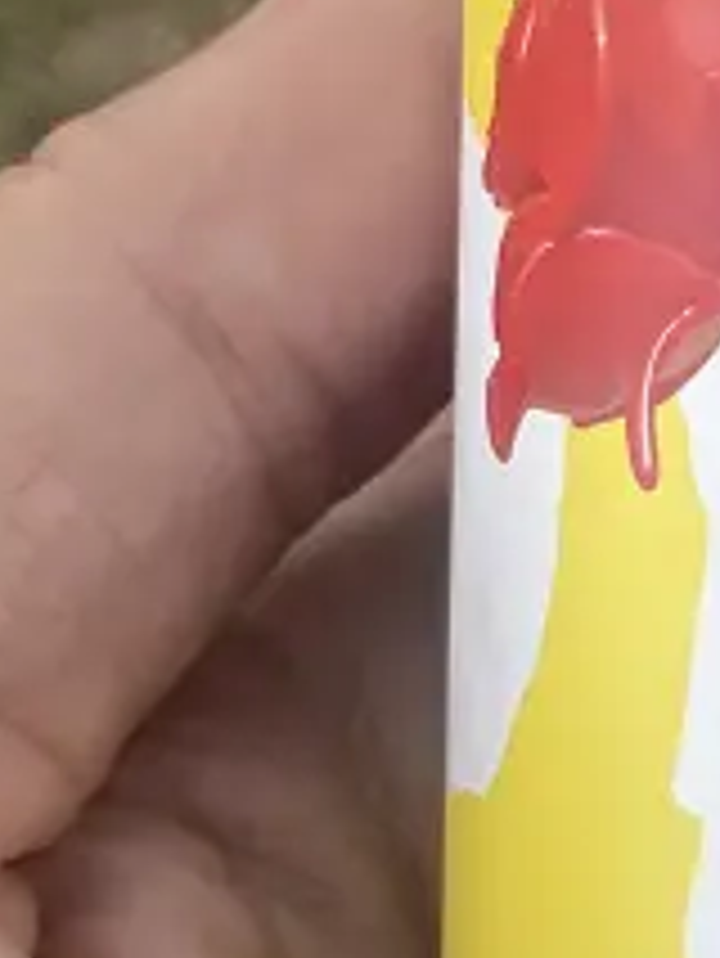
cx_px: 1382
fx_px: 3463
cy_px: 189
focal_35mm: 125
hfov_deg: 10.9
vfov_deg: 15.7
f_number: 1.8
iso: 32
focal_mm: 4.25
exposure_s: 1/1258
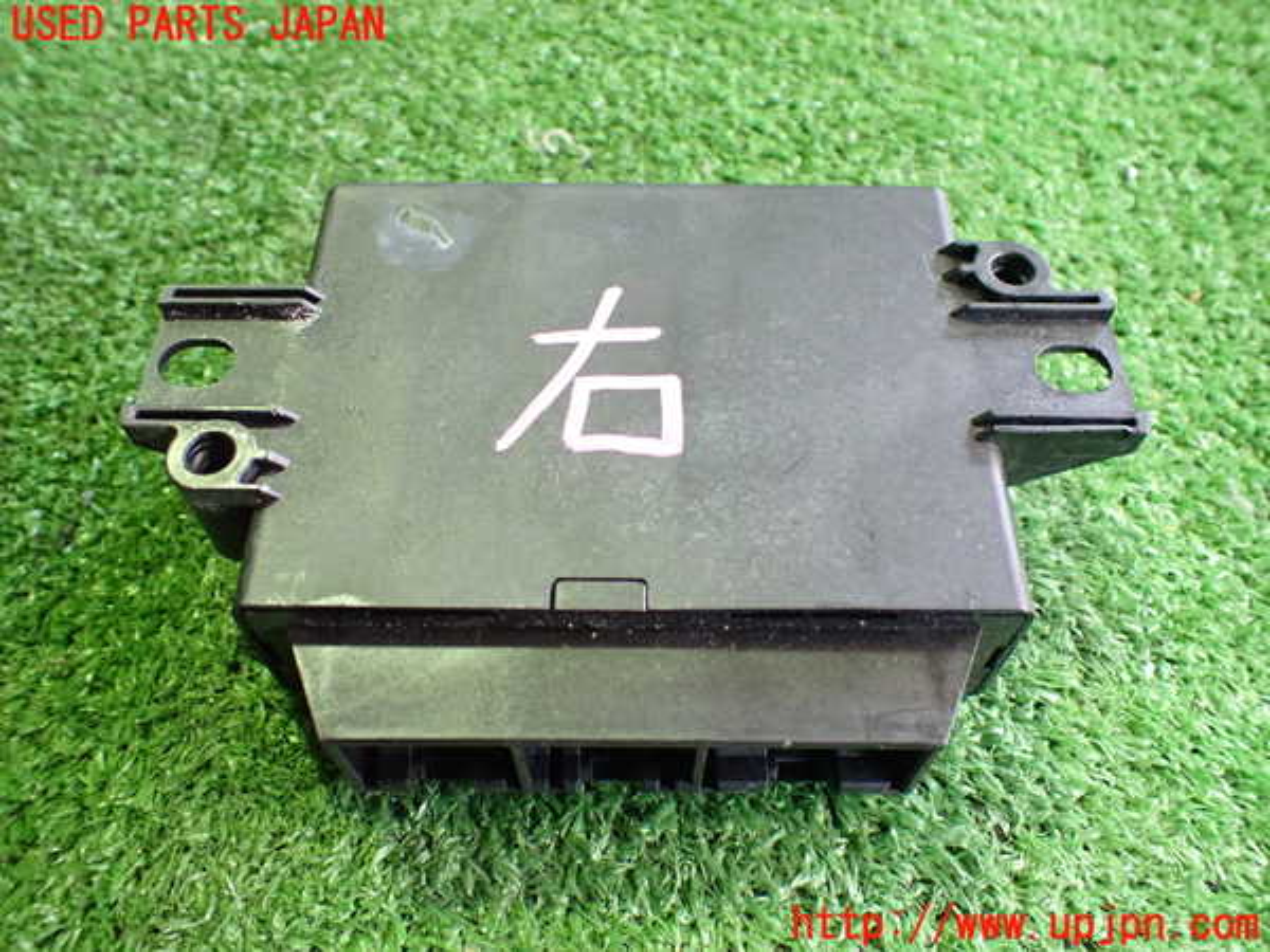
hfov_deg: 60.0
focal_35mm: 30
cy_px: 476
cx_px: 635
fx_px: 1101
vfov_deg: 46.8
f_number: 2.3
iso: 800
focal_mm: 5.4
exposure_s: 1/50
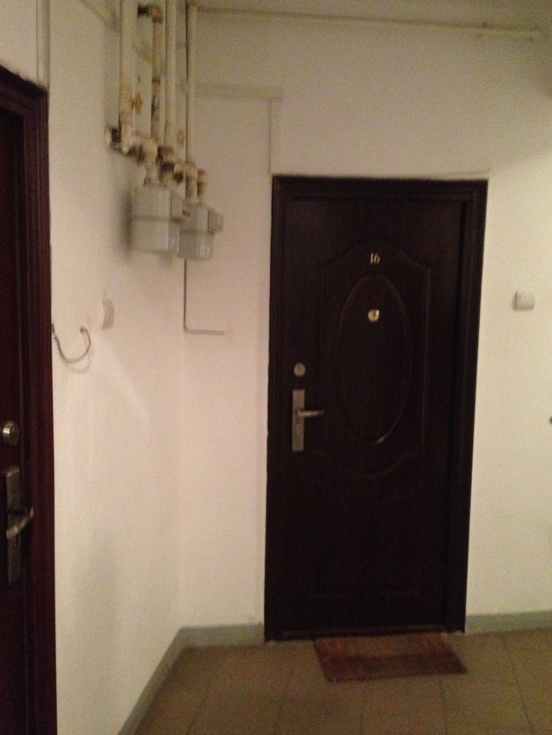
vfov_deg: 51.4
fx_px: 765
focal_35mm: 36
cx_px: 273
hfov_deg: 39.7
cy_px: 365
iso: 800
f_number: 2.4
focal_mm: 4.28
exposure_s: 1/17
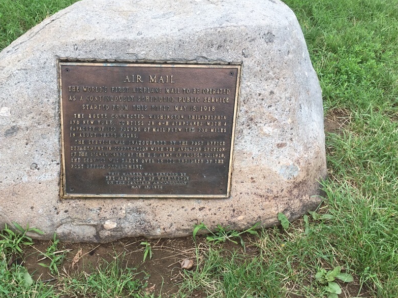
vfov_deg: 35.9
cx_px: 149
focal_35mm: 40
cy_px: 164
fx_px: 460
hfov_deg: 46.4
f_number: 2.2
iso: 25
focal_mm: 4.15
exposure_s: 1/252
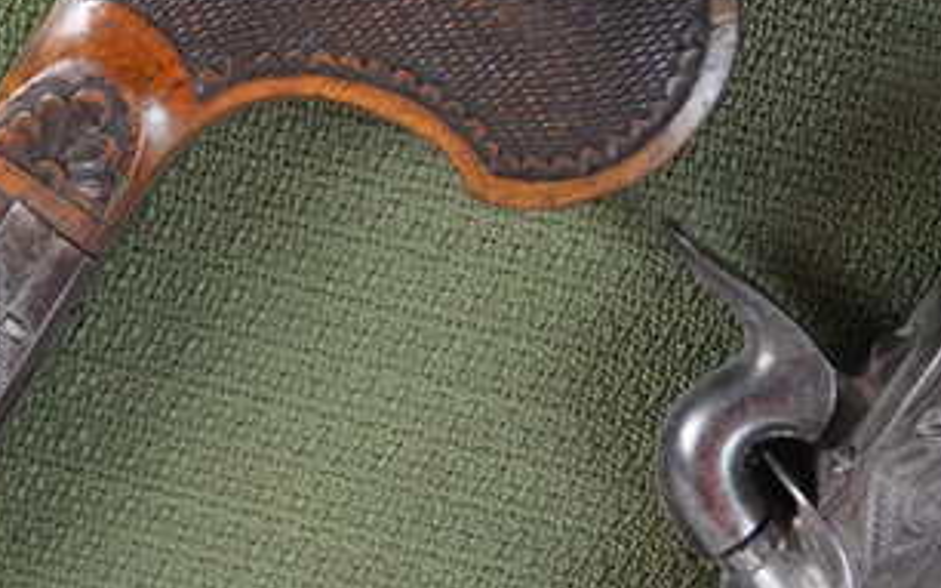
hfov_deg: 21.2
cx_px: 92
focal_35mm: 96
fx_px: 2461
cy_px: 126
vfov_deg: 13.5
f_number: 4.8
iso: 450
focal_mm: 32
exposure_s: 1/60
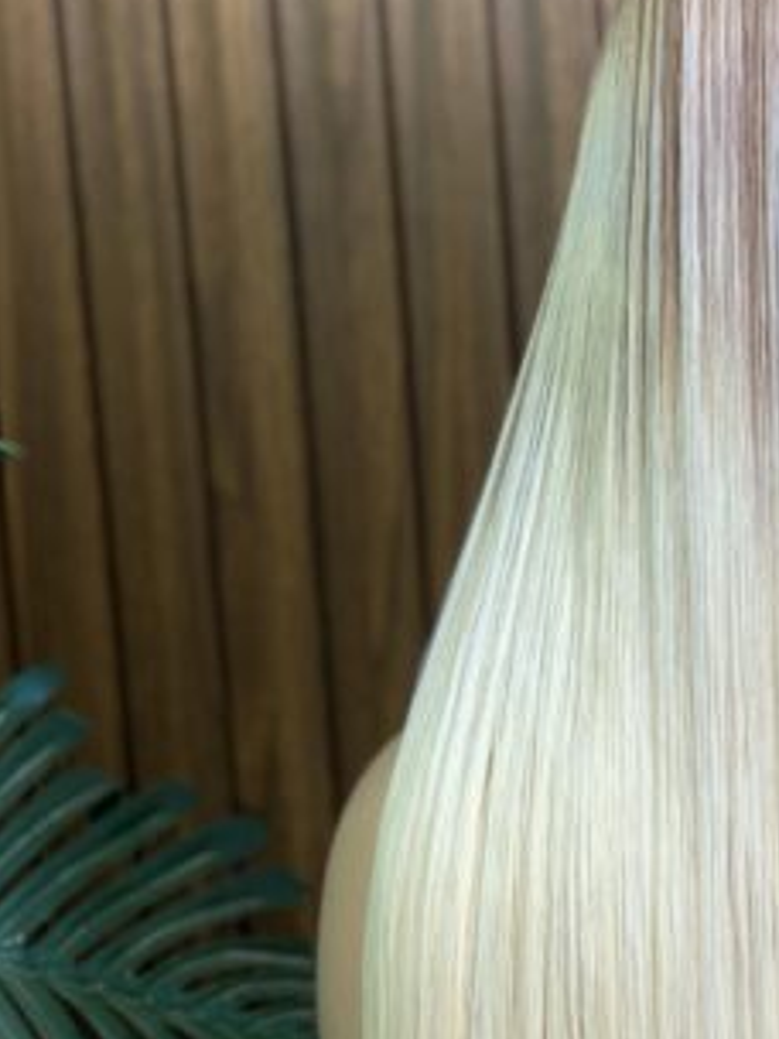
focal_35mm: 137
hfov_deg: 10.6
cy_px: 851
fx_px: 4111
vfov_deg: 14.3
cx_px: 964
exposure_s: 1/101
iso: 25
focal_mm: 6
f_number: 2.4
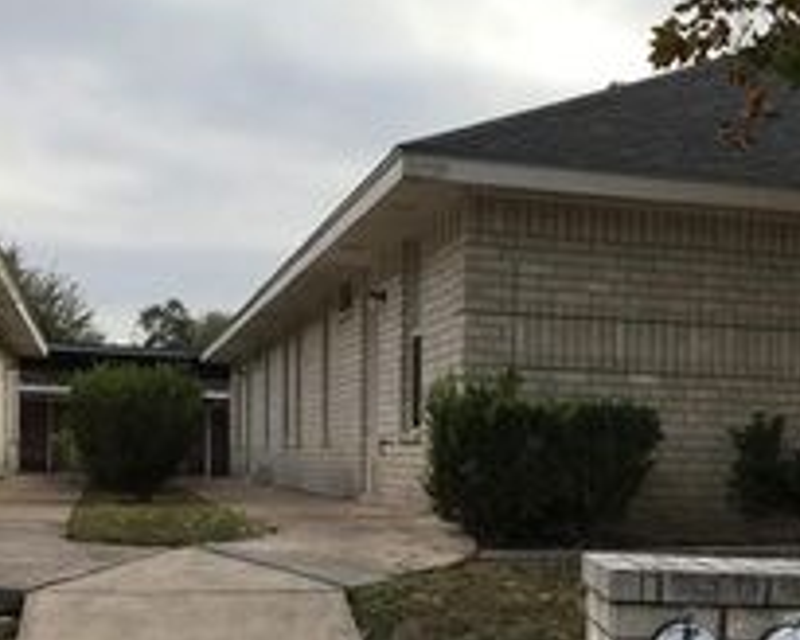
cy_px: 568
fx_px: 1634
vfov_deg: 21.7
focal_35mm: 69
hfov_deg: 26.6
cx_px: 722
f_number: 2.2
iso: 25
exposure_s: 1/439
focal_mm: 4.15
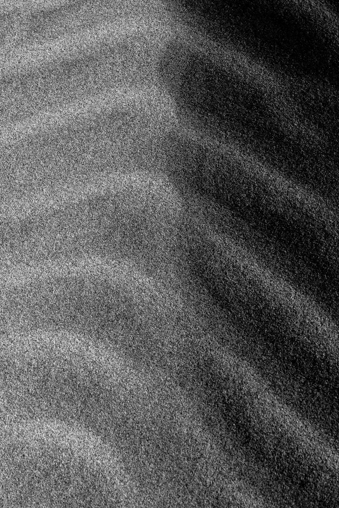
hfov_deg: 8.9
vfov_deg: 13.2
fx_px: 2174
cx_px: 191
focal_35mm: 154
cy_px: 55
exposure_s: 1/160
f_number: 11
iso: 200
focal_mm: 70
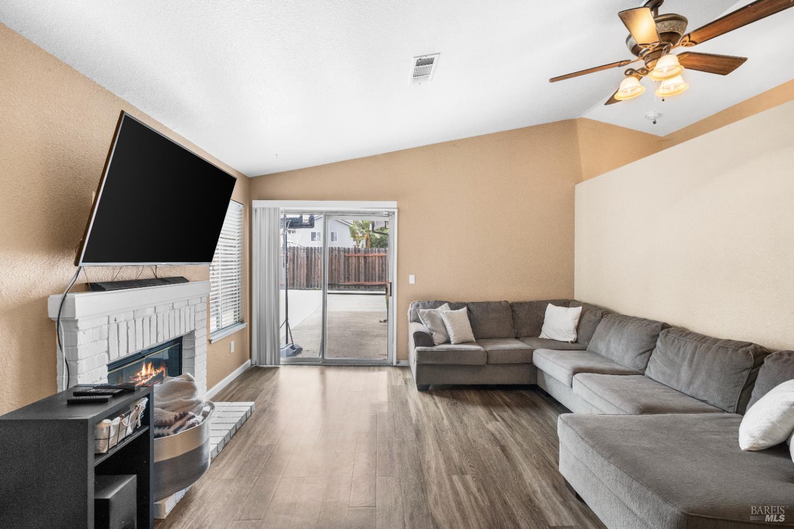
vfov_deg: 77.3
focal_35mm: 15
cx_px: 397
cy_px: 264
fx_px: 331
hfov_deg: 100.4
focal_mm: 10
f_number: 5
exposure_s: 1/20
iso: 160
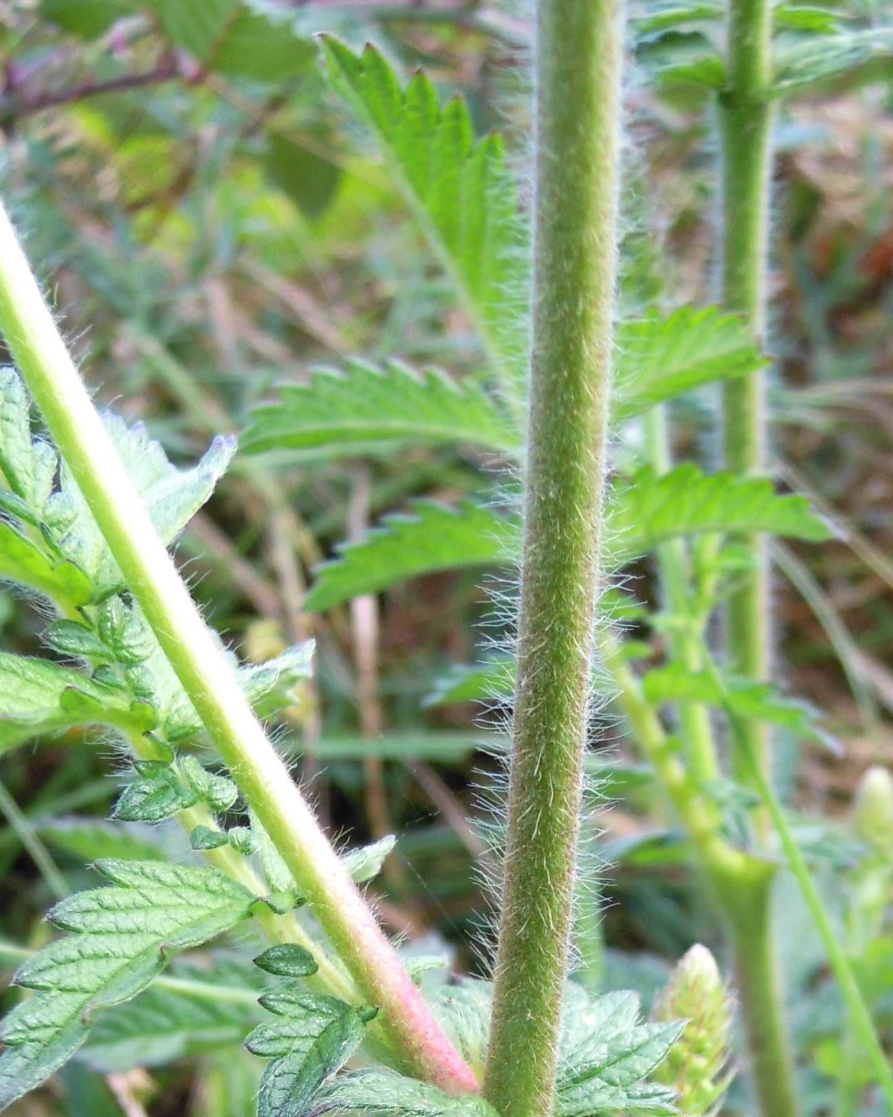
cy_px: 1261
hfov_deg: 22.4
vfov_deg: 25.6
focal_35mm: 68
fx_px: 2247
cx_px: 550
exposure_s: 1/160
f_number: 2.7
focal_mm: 5
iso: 100
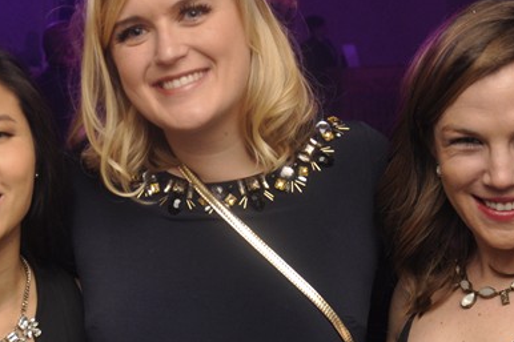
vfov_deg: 10.4
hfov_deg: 15.5
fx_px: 1884
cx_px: 121
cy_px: 200
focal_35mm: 132
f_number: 5
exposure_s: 1/60
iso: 400
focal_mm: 34
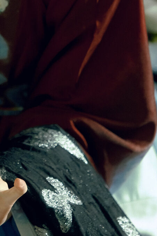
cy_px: -27
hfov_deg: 6.2
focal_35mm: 221
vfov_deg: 9.2
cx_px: -25
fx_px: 1445
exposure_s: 1/250
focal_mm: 55
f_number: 2.8
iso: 2000
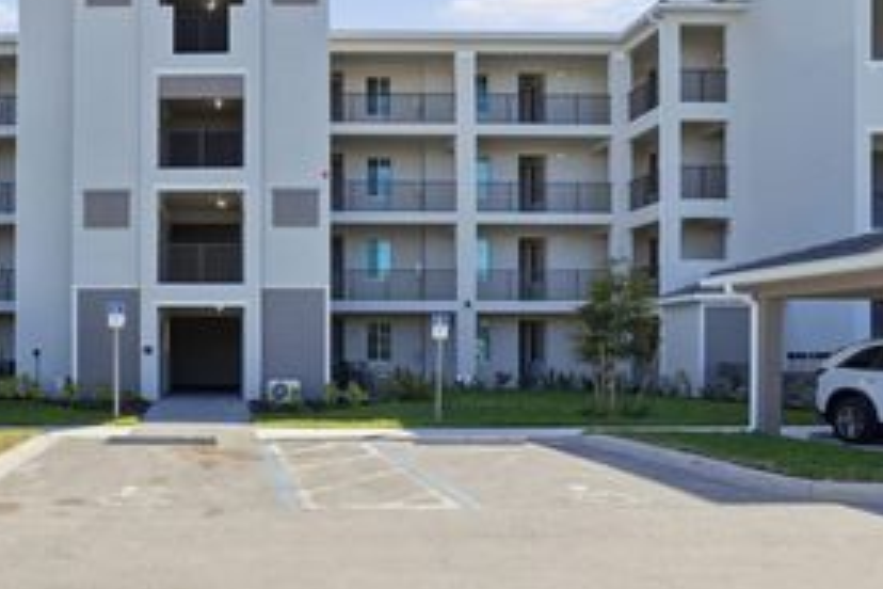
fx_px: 711
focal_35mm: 29
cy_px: 354
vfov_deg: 44.7
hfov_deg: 59.7
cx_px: 205
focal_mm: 16
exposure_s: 1/8000
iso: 1600
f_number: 8
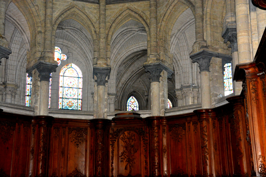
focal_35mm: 51
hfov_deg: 38.9
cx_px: 133
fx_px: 377
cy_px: 88
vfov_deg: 26.5
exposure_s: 1/60
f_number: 4.2
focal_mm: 34
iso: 2000
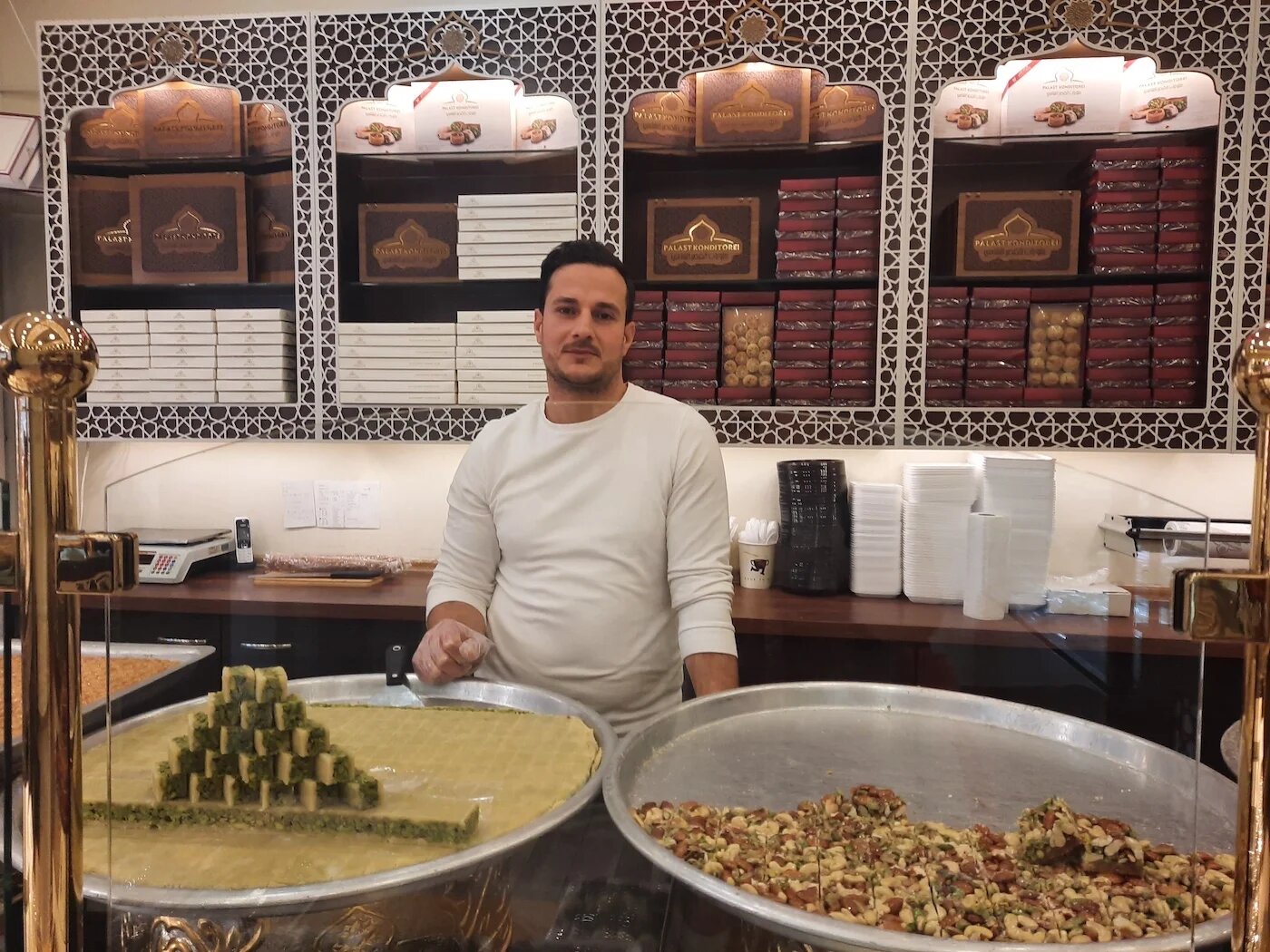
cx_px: 635
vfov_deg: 54.9
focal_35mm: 25
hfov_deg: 69.4
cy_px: 476
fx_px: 917
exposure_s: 1/50
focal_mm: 4.6
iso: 125
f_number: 2
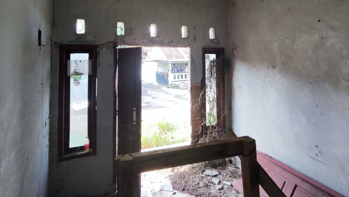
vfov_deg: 47.8
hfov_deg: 78.3
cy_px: 51
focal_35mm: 23
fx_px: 213
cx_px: 196
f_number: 2.4
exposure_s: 1/50
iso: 53
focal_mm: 2.13
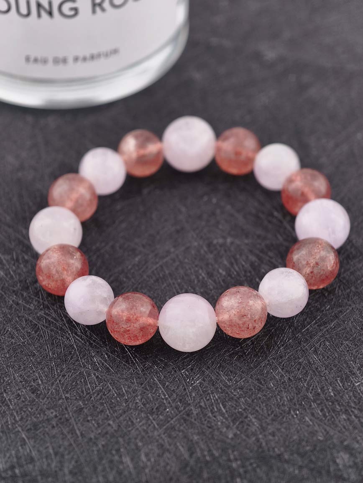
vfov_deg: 23.0
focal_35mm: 85
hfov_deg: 17.4
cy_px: 242
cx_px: 182
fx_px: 1186
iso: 125
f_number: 2.67
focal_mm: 22.48
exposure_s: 1/160
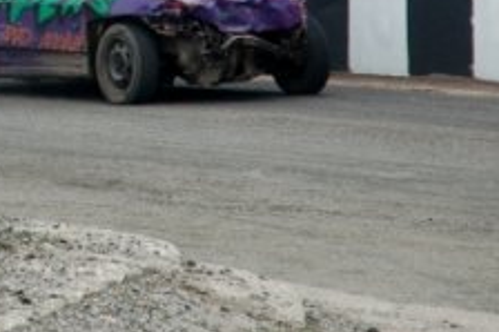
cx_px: -67
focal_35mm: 497
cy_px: -129
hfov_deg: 4.1
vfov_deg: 2.8
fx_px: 6884
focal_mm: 116
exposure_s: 1/500
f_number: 6
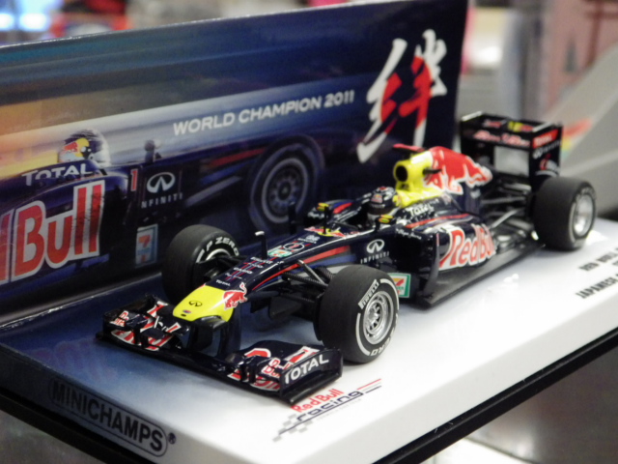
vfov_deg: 20.7
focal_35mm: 71
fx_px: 1268
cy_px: 232
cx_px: 309
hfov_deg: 27.4
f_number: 4.2
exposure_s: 1/45
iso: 800
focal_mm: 12.8
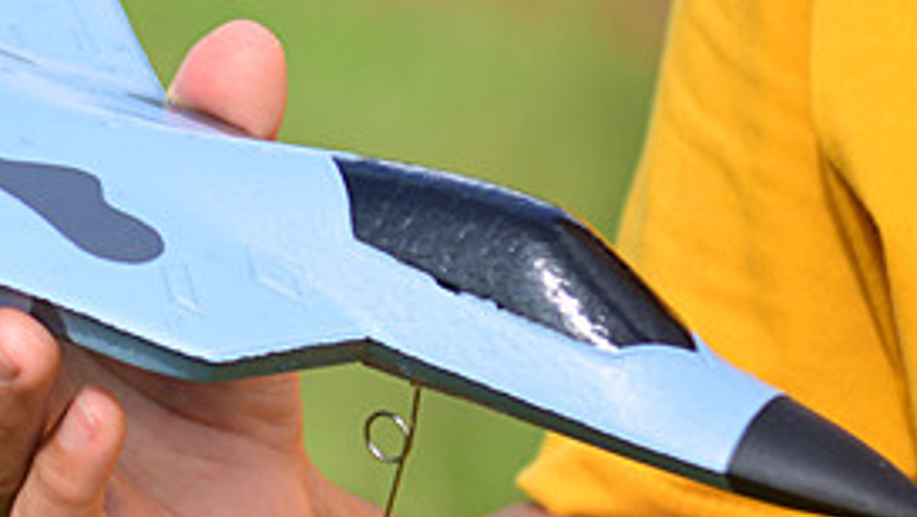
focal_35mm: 391
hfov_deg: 5.5
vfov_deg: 3.1
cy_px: 79
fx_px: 9502
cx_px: -141
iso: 100
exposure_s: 1/400
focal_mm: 85
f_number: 5
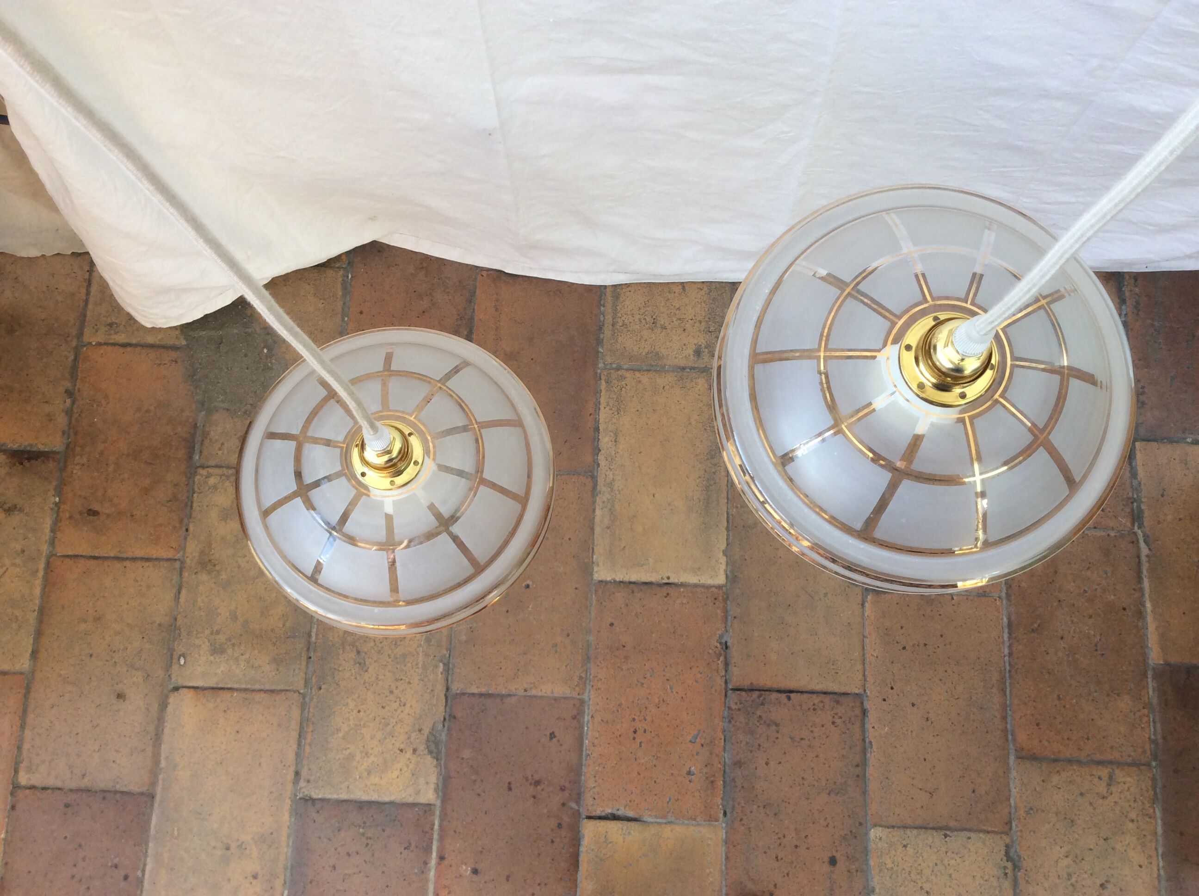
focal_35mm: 32
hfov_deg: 56.9
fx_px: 1107
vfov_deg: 44.1
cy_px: 448
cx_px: 600
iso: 32
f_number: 2.4
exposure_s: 1/100
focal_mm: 3.3
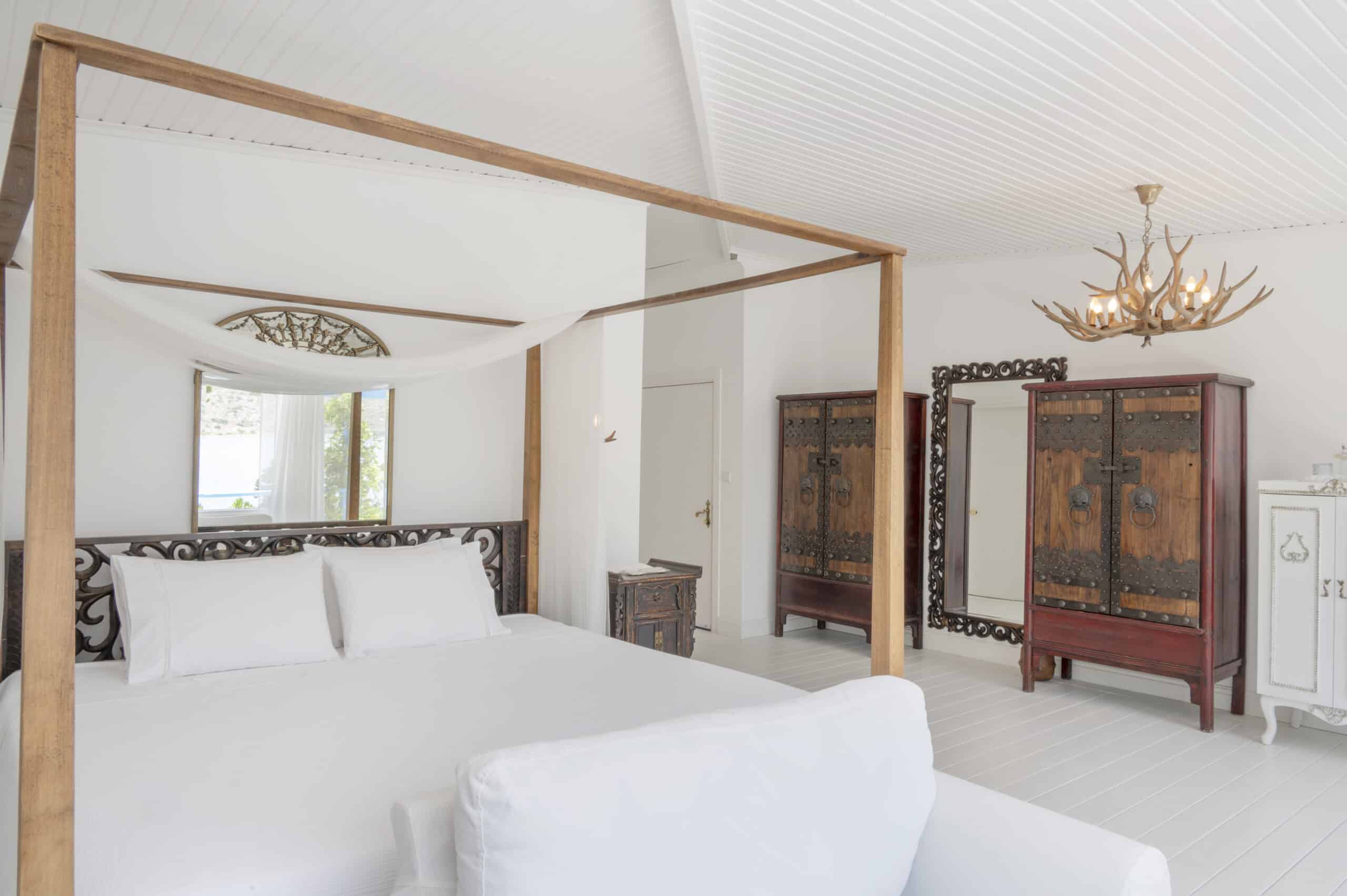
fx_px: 897
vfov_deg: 53.1
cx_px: 674
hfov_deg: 73.8
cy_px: 448
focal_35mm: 24
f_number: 22
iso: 100
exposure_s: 1/3
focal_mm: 24
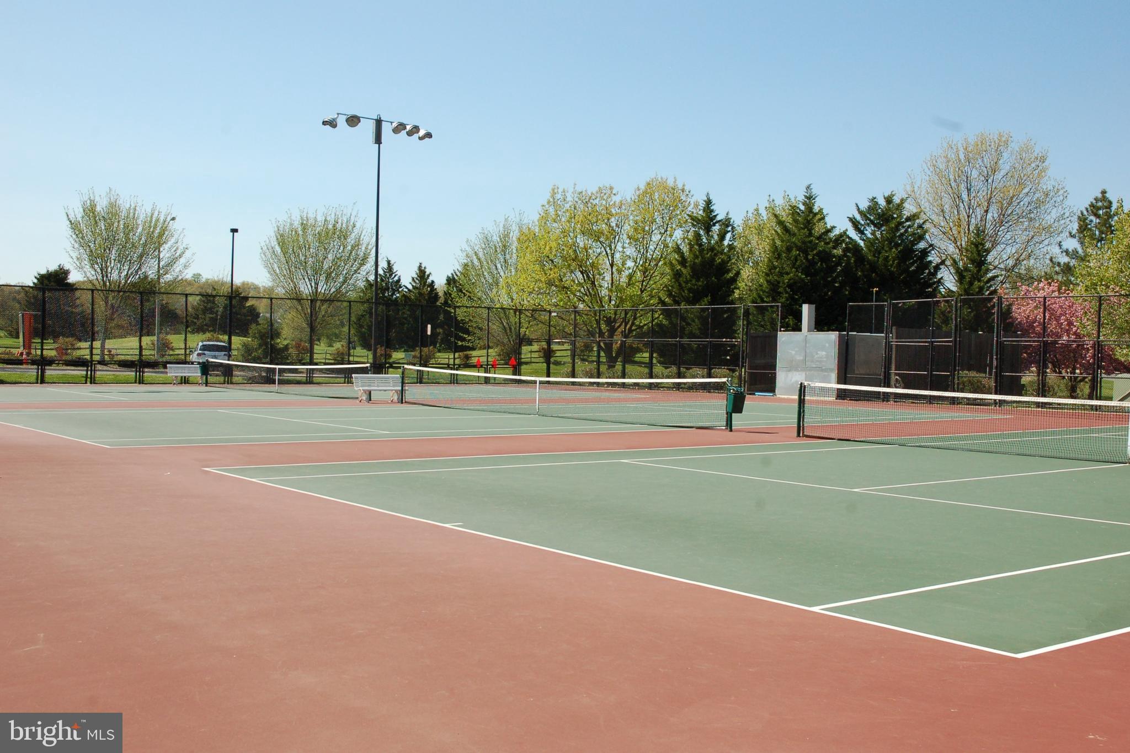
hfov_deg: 51.3
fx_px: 1177
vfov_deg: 35.5
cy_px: 376
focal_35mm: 38
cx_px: 565
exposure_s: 1/400
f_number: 10
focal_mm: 25
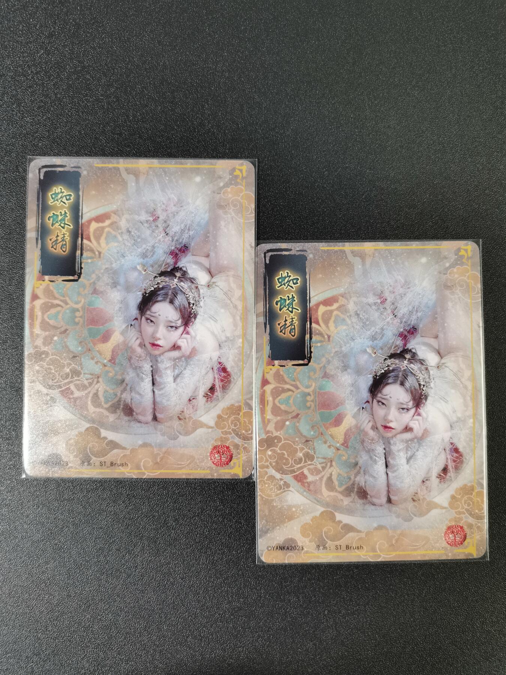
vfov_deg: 67.3
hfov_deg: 53.1
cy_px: 338
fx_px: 507
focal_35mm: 26
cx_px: 253
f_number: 1.8
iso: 50
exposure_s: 1/100
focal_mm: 5.58
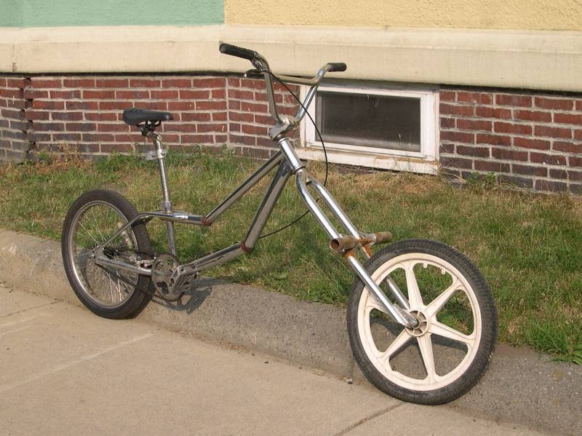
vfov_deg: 25.6
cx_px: 291
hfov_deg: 33.8
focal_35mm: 57
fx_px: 958
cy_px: 218
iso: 100
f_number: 9.2
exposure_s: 1/121
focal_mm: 12.2
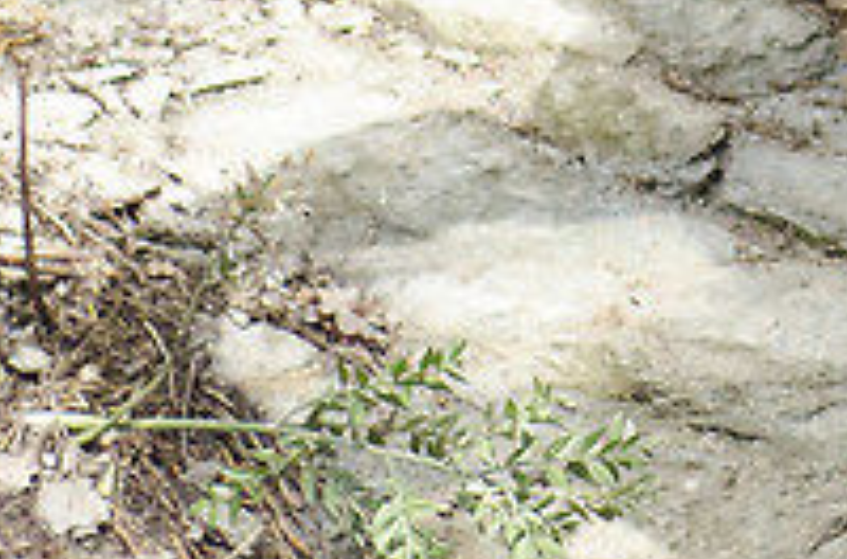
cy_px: -982
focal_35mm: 450
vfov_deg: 3.0
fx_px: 10554
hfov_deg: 4.5
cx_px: 1575
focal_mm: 50
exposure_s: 1/5000
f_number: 2.2
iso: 640
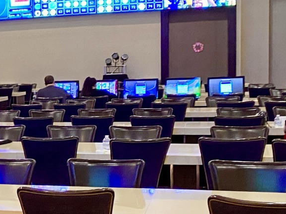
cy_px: 134
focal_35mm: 90
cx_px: -174
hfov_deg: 18.6
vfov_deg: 16.4
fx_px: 743
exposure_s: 1/40
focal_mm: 4.25
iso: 400
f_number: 1.8
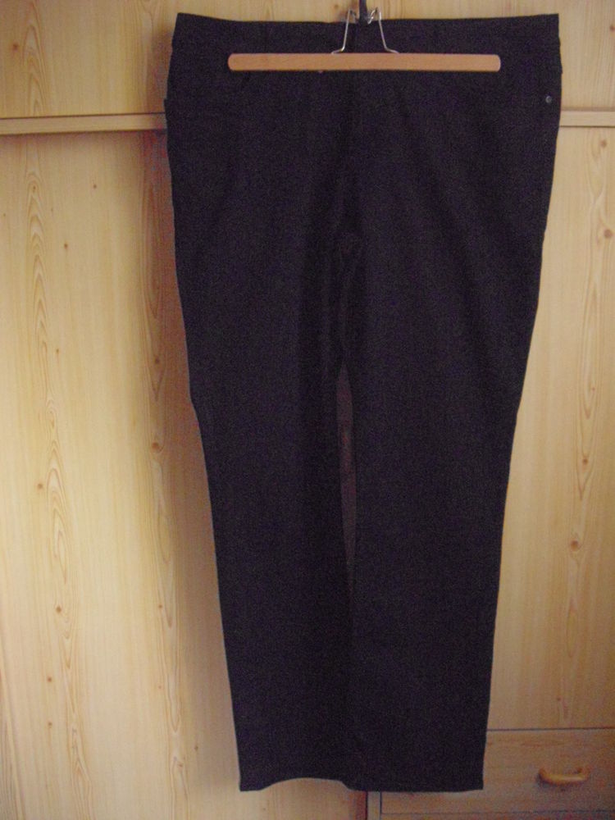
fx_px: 900
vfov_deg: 49.0
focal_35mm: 38
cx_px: 308
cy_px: 410
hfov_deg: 37.7
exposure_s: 1/40
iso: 800
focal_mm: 7.9
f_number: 2.8
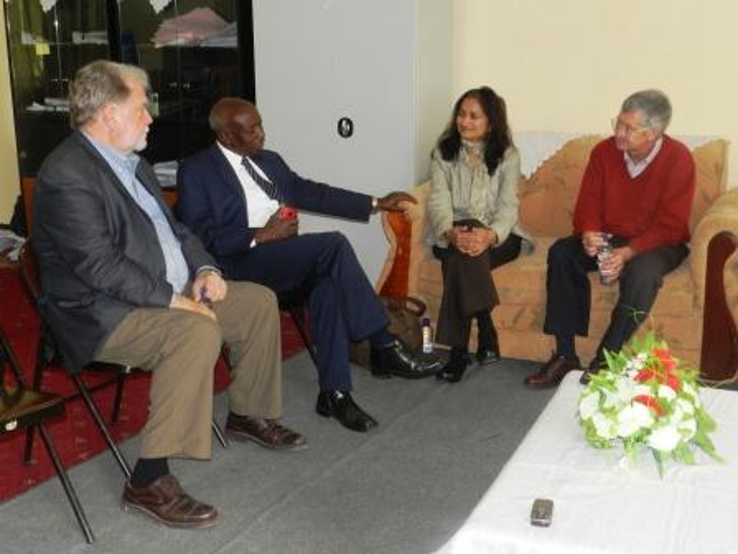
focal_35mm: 46
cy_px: 277
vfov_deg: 31.5
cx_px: 369
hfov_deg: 41.2
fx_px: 981
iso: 220
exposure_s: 1/30
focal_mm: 8.1
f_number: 4.2
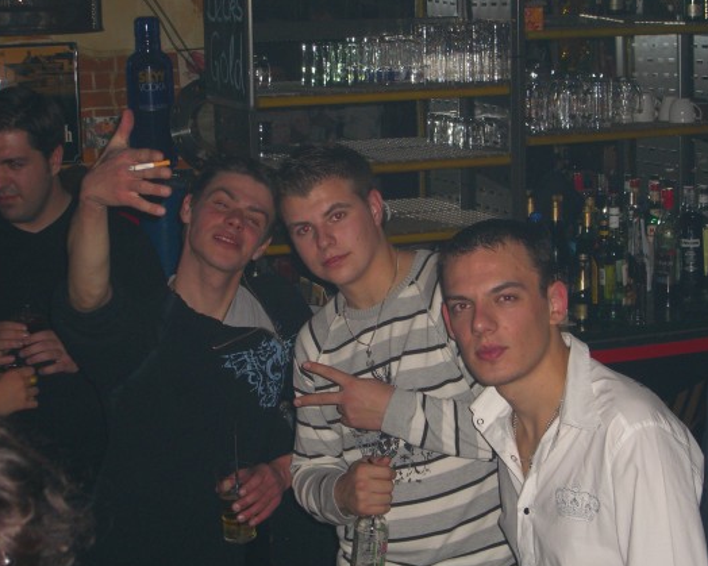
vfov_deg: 20.2
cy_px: 300
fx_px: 1592
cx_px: 372
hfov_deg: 25.1
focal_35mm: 76
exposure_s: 1/60
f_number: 4
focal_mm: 14.2
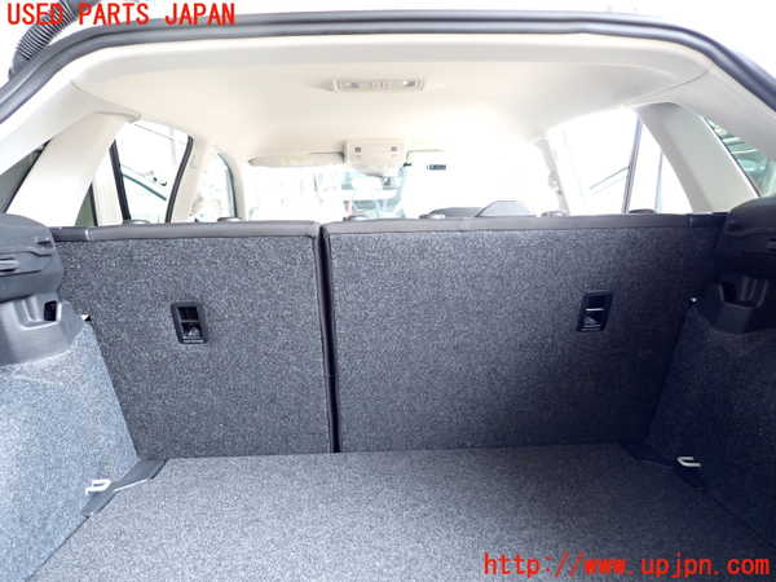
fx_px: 560
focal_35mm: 25
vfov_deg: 54.9
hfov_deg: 69.4
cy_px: 291
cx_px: 388
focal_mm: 4.5
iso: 250
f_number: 2
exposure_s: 1/125
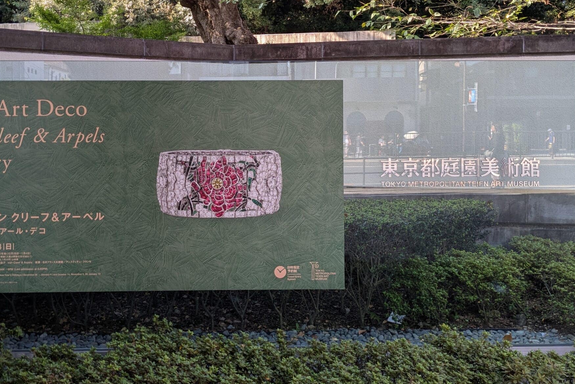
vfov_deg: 32.2
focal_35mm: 41
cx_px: 252
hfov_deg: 47.3
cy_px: 115
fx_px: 655
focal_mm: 4.38
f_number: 1.73
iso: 47
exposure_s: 1/198
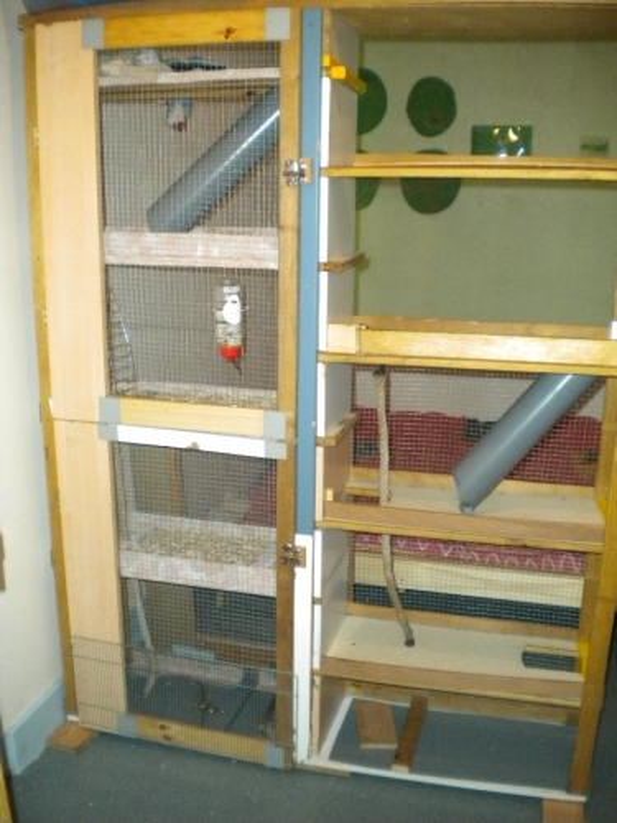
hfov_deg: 40.7
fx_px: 832
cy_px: 412
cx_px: 308
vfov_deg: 52.6
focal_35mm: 35
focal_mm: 6.3
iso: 400
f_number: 3.1
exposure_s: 1/30
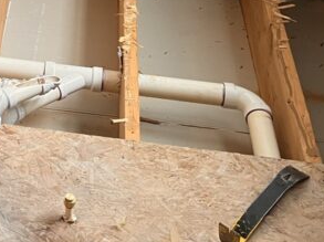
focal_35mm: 91
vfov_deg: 15.3
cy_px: -85
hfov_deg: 20.0
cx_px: -86
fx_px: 851
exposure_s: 1/60
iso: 100
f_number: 1.5
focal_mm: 5.7
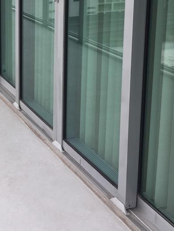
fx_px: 448
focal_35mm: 67
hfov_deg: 21.1
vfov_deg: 28.1
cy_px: 31
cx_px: -6
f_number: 2.2
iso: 32
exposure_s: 1/309
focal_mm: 4.15
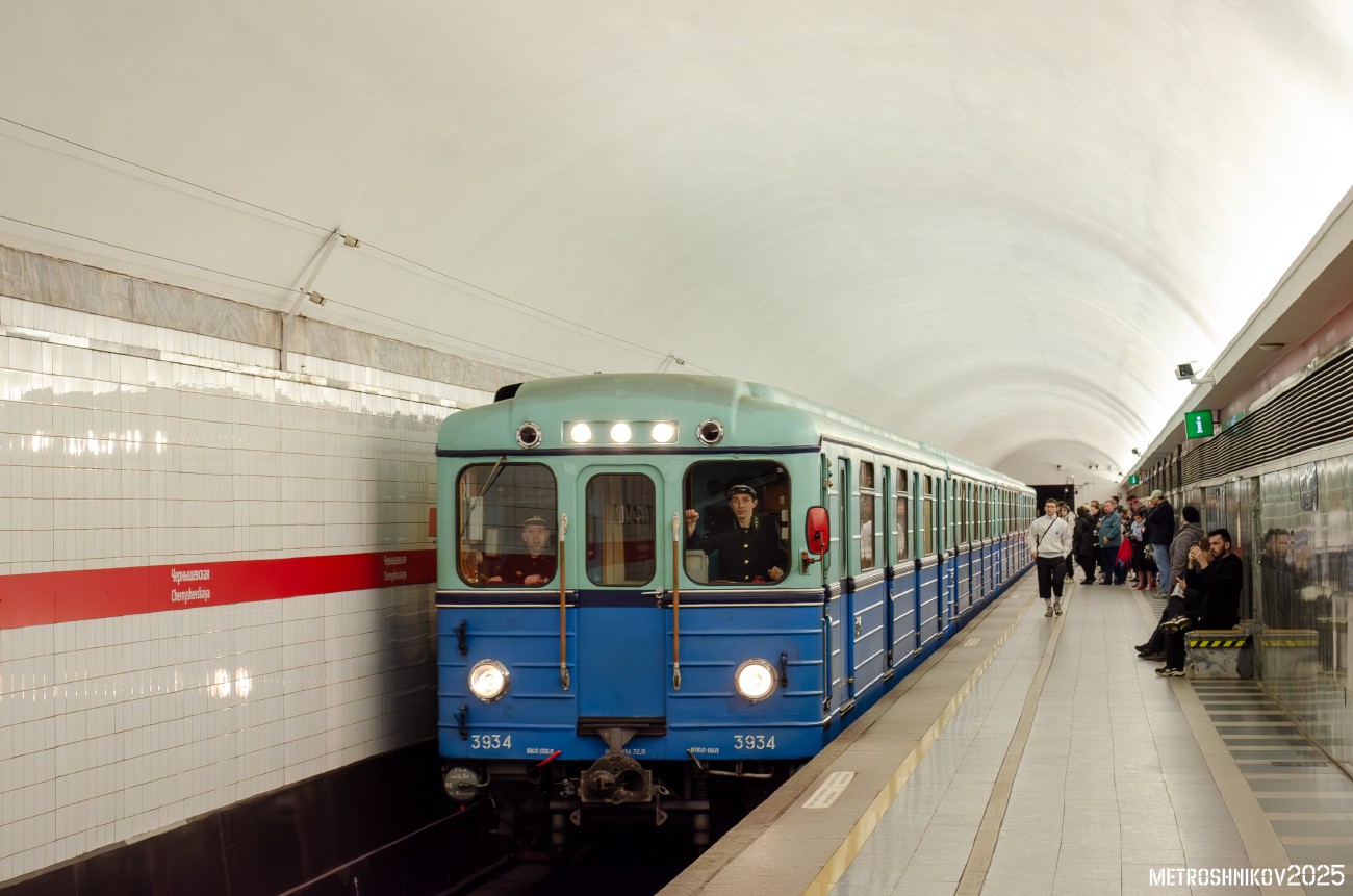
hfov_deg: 24.7
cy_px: 448
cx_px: 676
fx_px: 3094
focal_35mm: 82
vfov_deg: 16.5
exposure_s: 1/125
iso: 3200
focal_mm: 55
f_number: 5.6
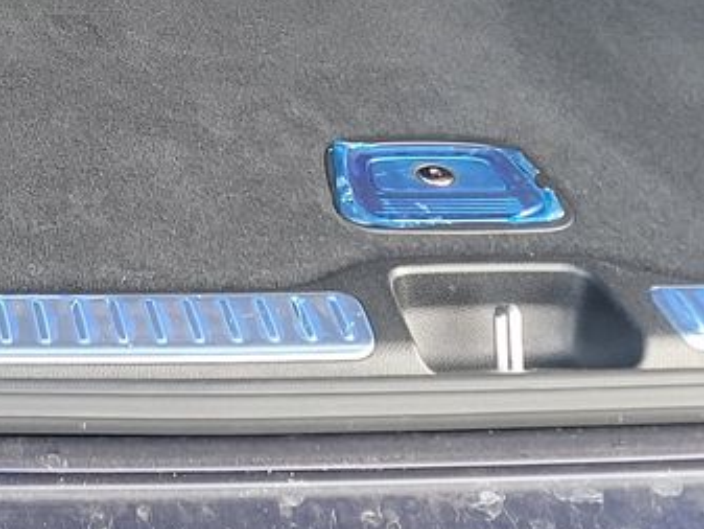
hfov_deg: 17.2
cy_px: -96
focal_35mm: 114
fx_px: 2319
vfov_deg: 12.7
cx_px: 186
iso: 58
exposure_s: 1/59
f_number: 1.8
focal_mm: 6.7
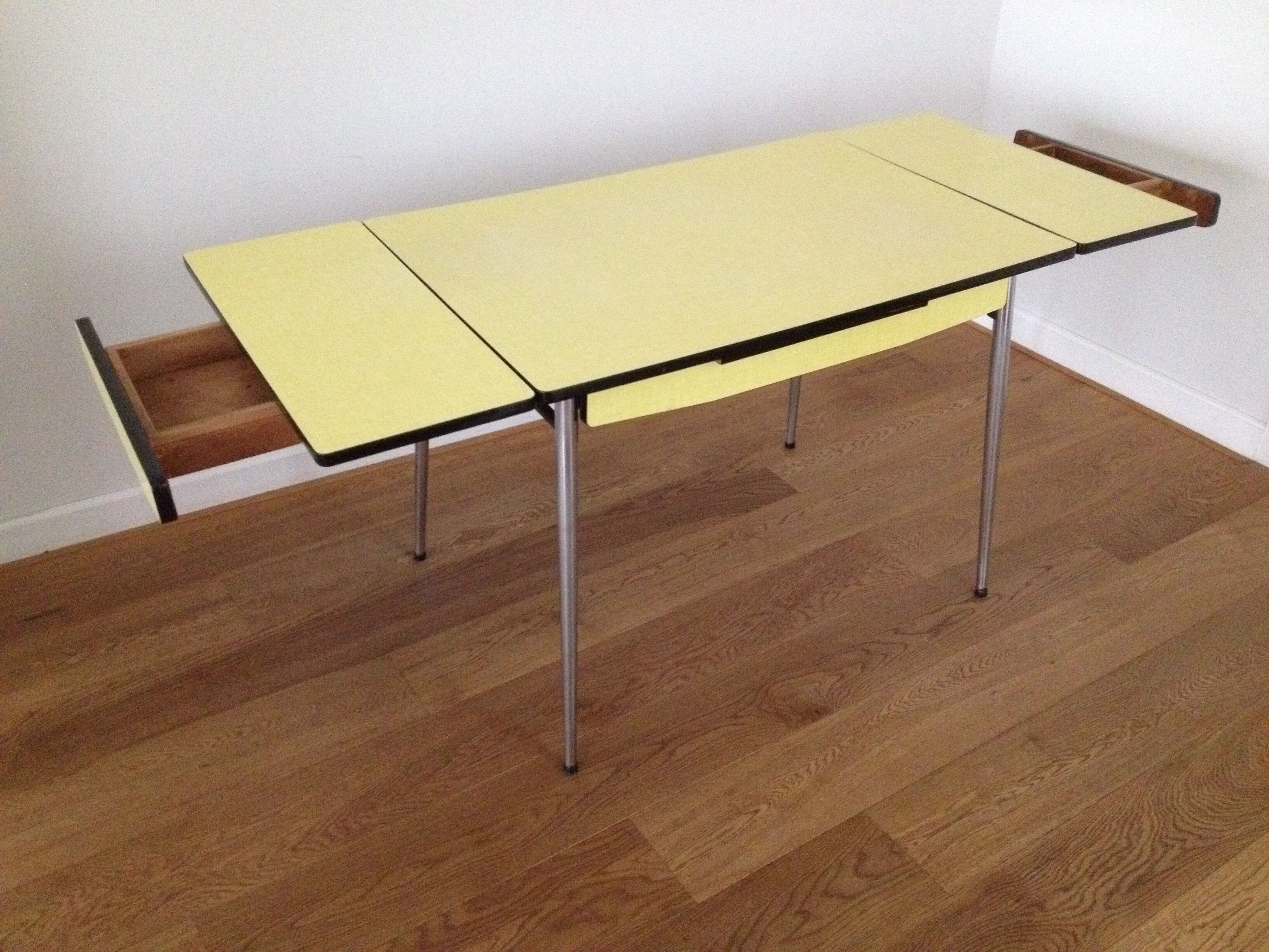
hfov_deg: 52.6
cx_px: 634
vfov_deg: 40.7
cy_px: 476
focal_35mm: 35
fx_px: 1283
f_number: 2.4
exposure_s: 1/15
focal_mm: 4.28
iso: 800
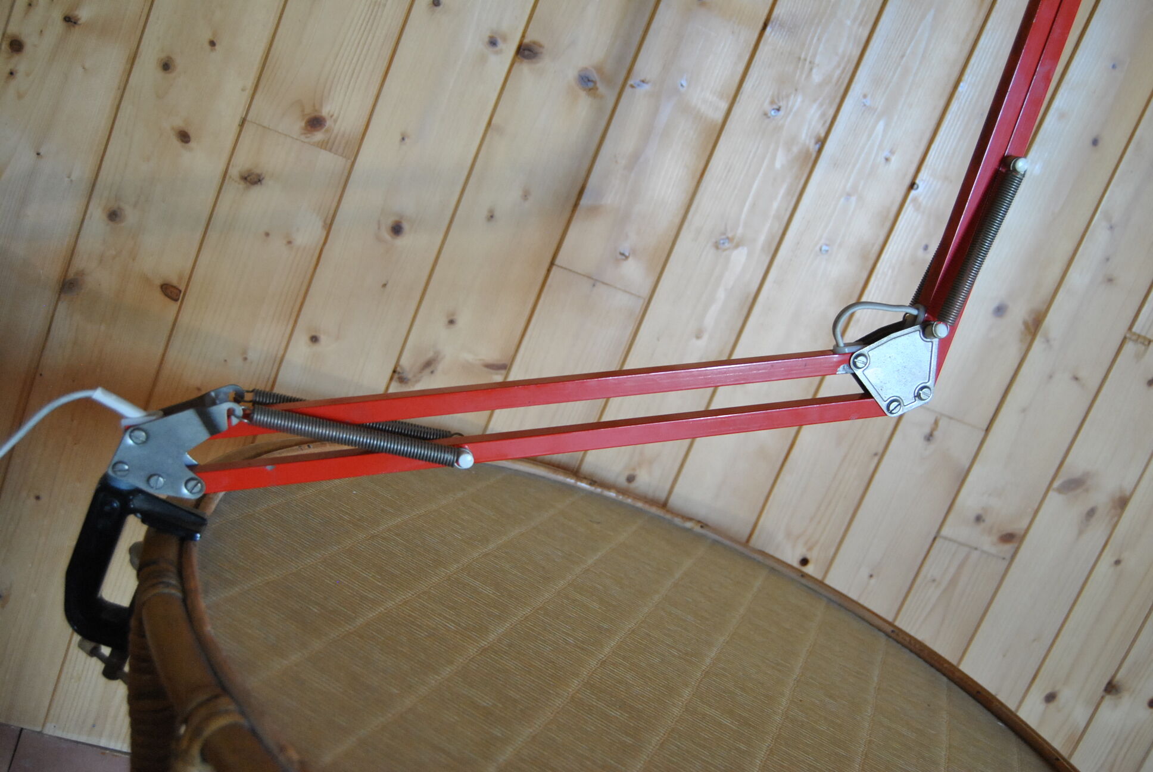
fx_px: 1154
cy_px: 386
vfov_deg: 37.0
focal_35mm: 36
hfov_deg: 53.1
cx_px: 576
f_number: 3.8
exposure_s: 1/30
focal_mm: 24
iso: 720
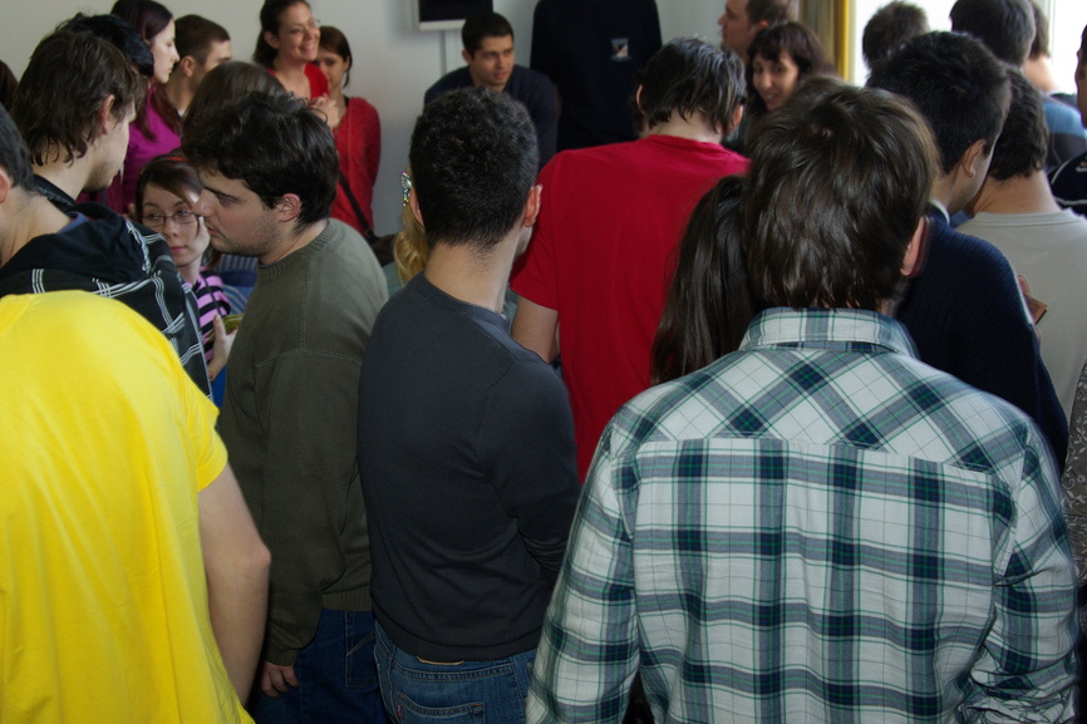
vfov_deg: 28.6
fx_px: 1419
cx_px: 490
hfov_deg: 41.9
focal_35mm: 47
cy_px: 365
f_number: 4
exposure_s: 1/50
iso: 250
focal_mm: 28
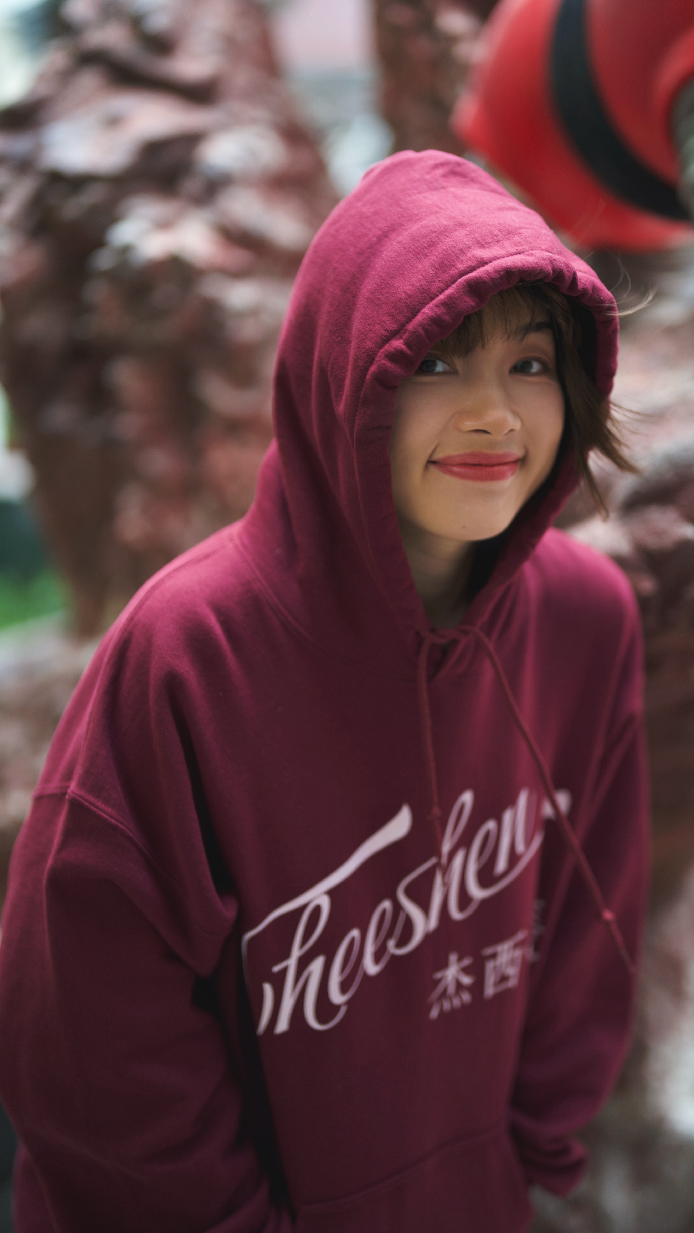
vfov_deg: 39.2
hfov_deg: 22.6
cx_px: 378
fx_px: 1734
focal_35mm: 53
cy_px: 621
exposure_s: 1/250
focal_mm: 50
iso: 160
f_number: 1.2
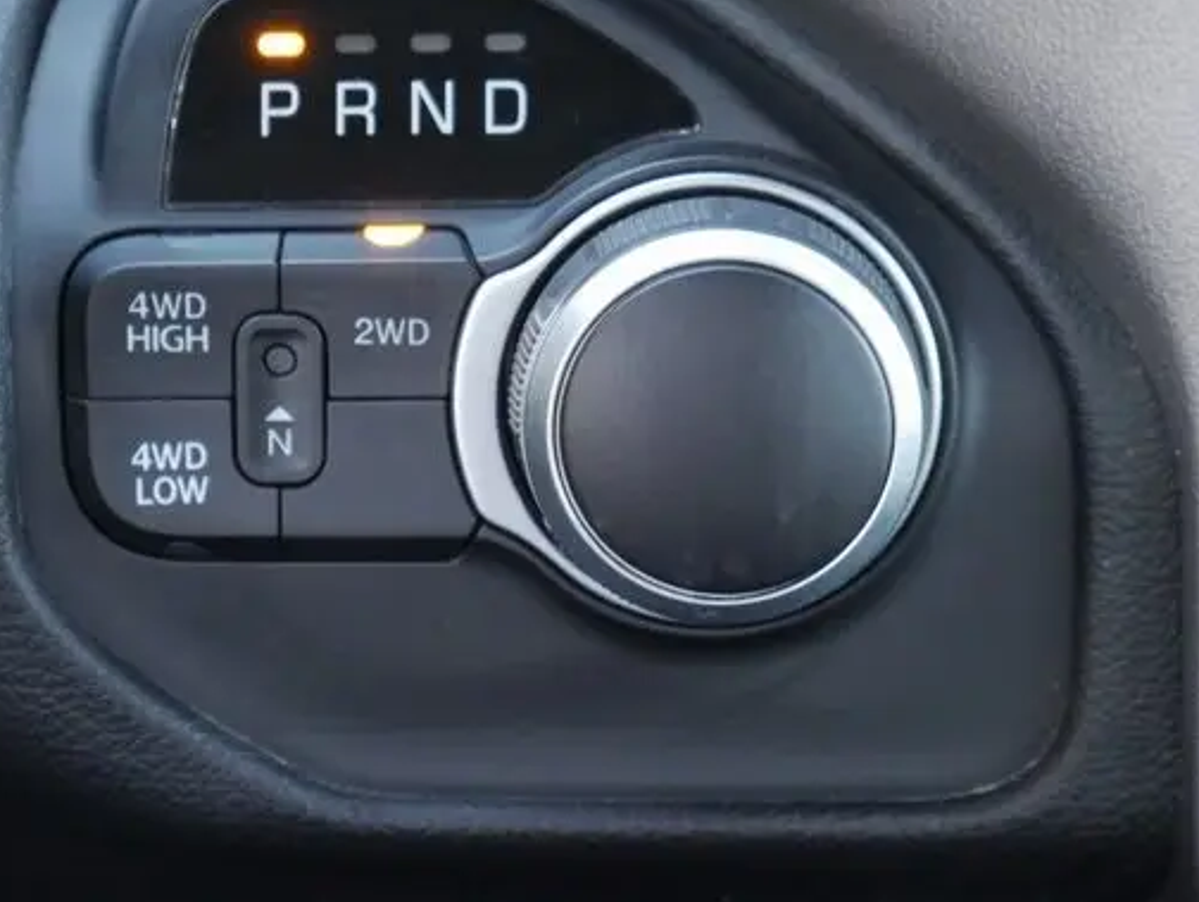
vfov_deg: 15.0
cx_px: 564
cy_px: 344
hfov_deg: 19.8
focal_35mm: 99
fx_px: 3432
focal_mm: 39
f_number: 5.6
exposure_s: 1/60
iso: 3200
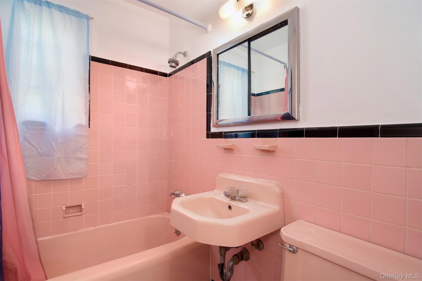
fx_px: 193
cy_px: 140
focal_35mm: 16
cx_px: 211
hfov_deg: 95.0
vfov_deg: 72.0
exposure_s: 1/50
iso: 800
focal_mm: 11
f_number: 8
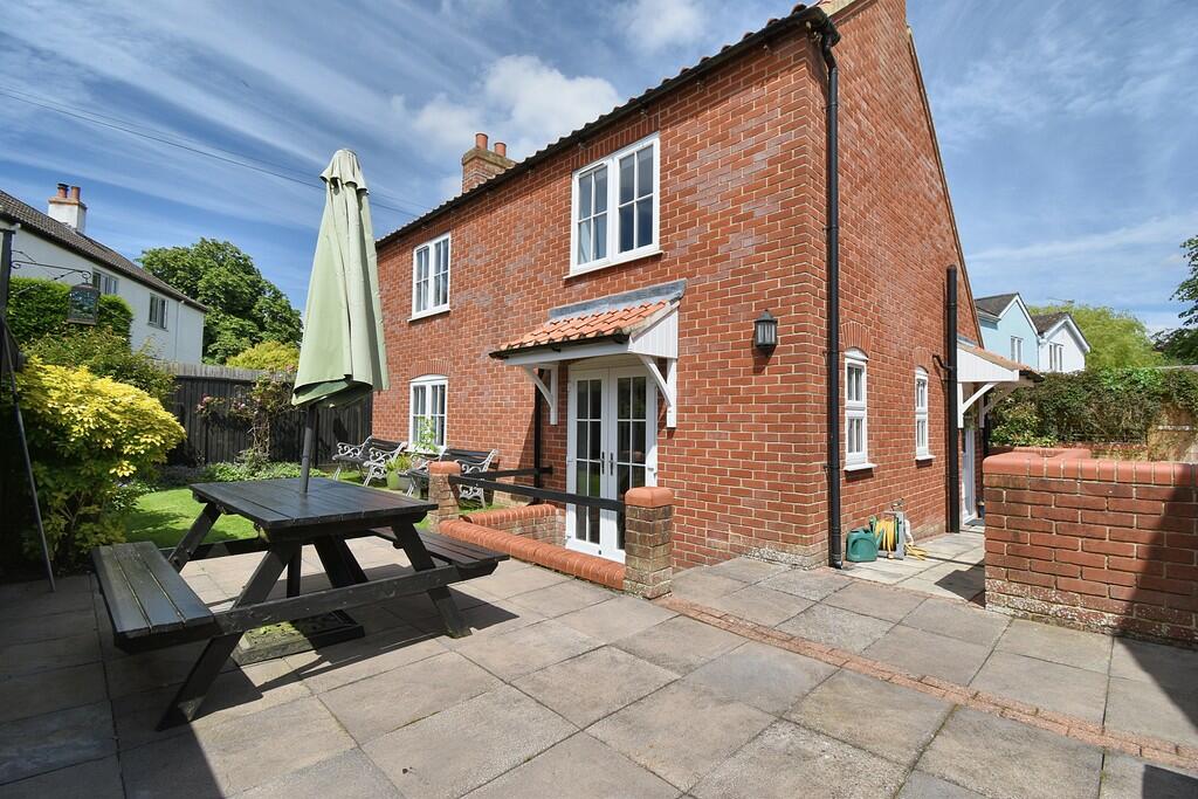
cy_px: 400
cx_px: 599
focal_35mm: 15
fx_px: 499
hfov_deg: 100.4
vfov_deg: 77.3
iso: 100
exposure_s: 1/320
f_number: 9
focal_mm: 10
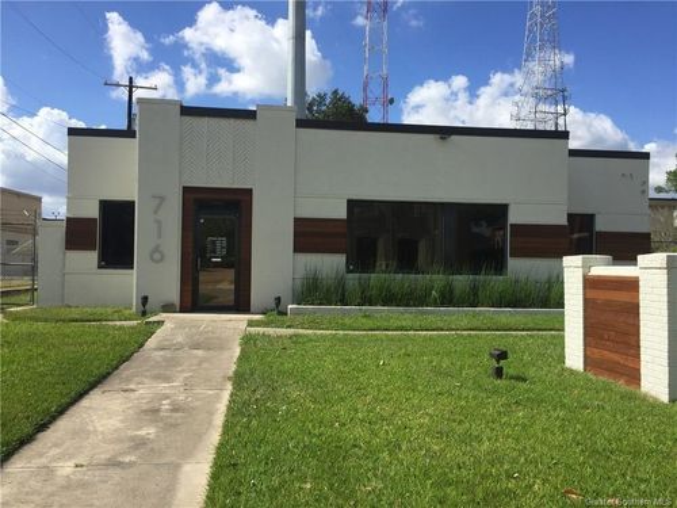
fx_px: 567
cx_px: 338
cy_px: 254
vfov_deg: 48.2
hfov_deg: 61.7
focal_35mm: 29
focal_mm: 4.15
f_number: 2.2
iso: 32
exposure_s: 1/2198
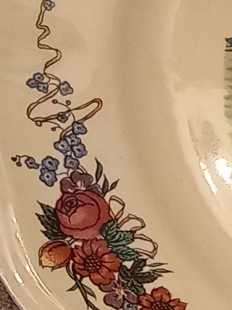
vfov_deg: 10.1
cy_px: 608
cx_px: 506
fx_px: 1617
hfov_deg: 7.8
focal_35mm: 181
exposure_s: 1/25
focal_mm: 4.65
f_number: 1.8
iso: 640
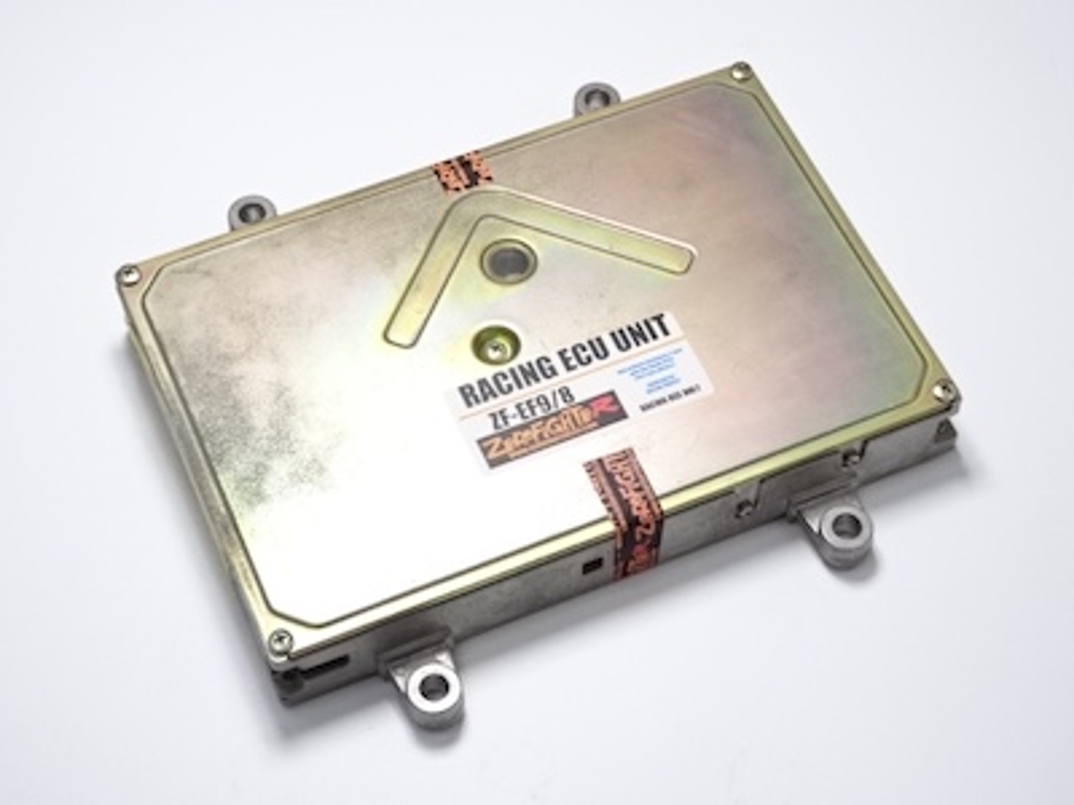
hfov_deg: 30.3
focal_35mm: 64
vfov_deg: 22.9
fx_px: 1986
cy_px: 402
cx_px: 537
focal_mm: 10.95
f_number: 4.5
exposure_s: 1/80
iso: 400
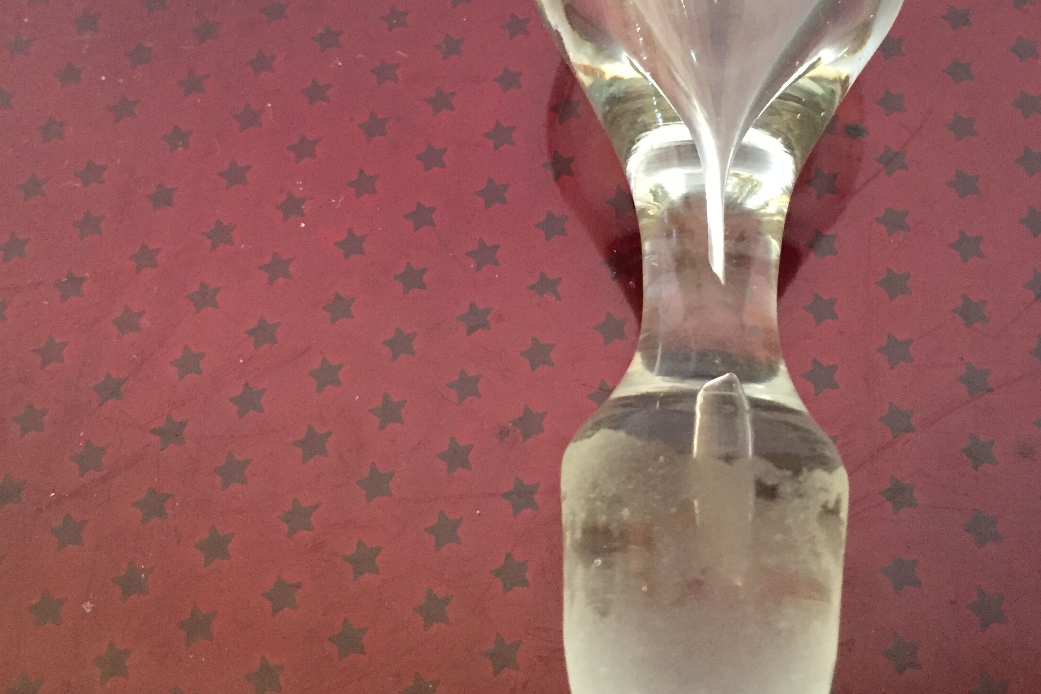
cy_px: 135
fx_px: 1301
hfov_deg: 43.5
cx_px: 580
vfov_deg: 29.2
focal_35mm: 45
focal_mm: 4.15
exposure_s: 1/17
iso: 250
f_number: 2.2
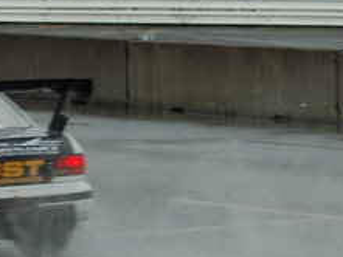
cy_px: 142
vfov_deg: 4.1
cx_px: 64
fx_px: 3619
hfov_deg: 5.4
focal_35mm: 365
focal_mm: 70
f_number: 5.6
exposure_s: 1/500
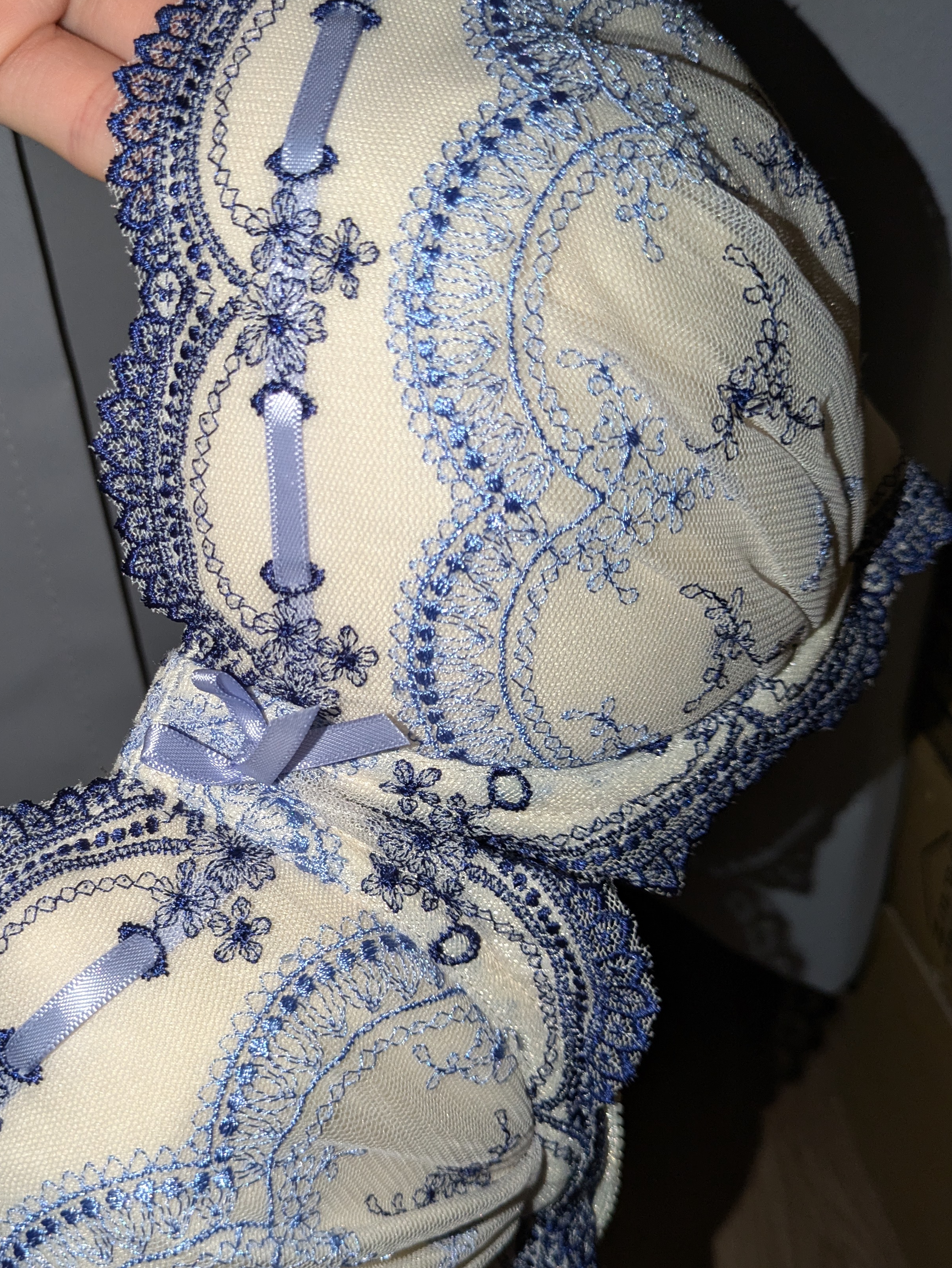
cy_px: 649
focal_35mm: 36
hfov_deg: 39.1
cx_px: 303
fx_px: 1319
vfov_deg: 51.3
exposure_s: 1/120
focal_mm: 5.43
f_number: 1.89
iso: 197
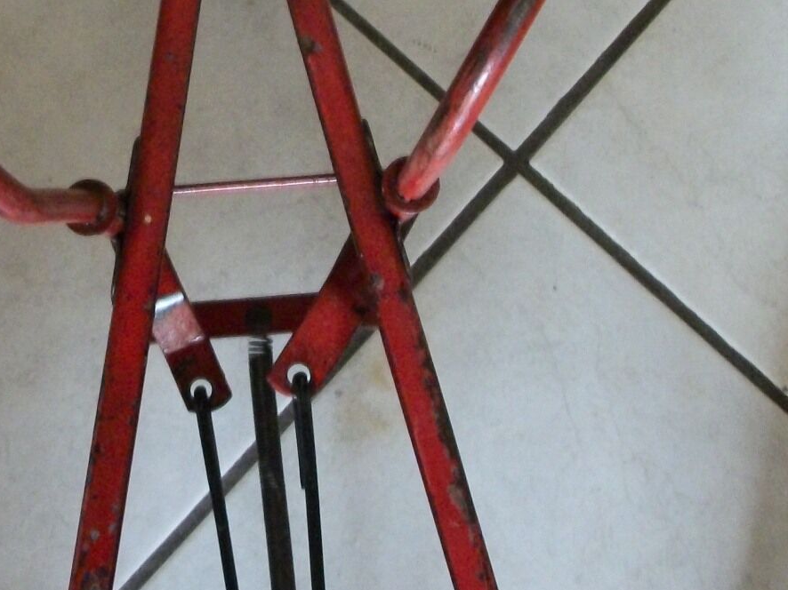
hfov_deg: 26.0
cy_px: 13
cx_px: 205
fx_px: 1684
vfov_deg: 19.4
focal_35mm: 74
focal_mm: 5.7
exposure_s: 1/8
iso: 250
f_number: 2.9
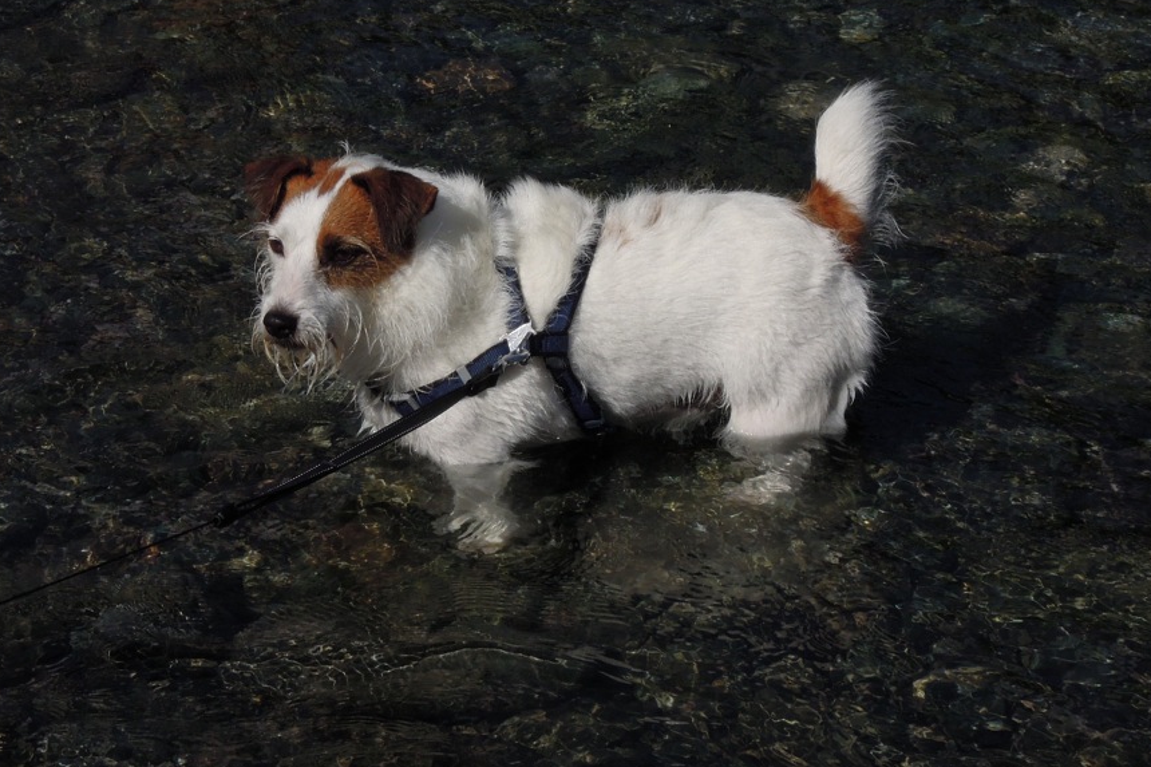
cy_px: 313
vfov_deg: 11.3
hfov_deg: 16.9
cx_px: 534
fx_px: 3868
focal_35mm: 121
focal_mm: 17.9
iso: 160
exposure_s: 1/1600
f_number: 6.2
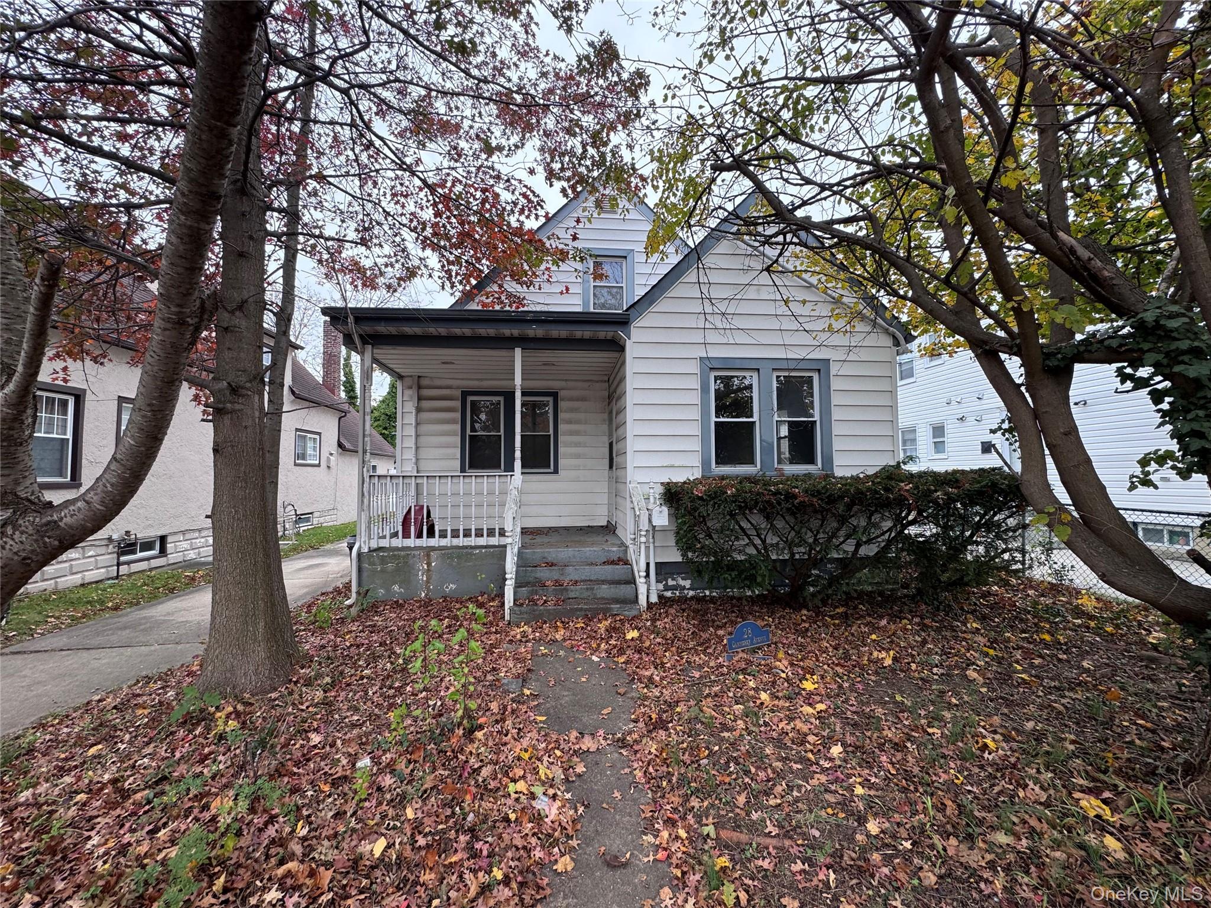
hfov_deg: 102.1
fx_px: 490
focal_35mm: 14
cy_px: 454
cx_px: 606
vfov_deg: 85.7
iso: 40
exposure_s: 1/190
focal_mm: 2.22
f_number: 2.2
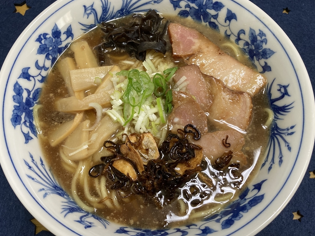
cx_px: 152
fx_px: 291
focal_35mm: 32
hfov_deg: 56.8
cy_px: 120
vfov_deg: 44.2
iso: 250
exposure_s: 1/50
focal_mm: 3.99
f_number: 1.8
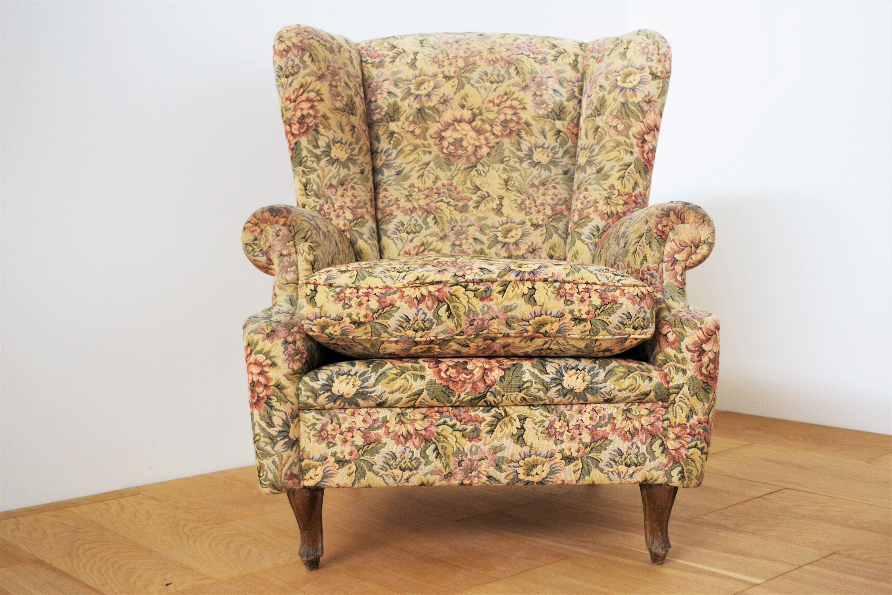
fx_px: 1041
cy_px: 298
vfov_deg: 31.9
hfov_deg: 46.4
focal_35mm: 42
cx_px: 446
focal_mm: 28.13
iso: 800
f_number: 4
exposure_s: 1/60
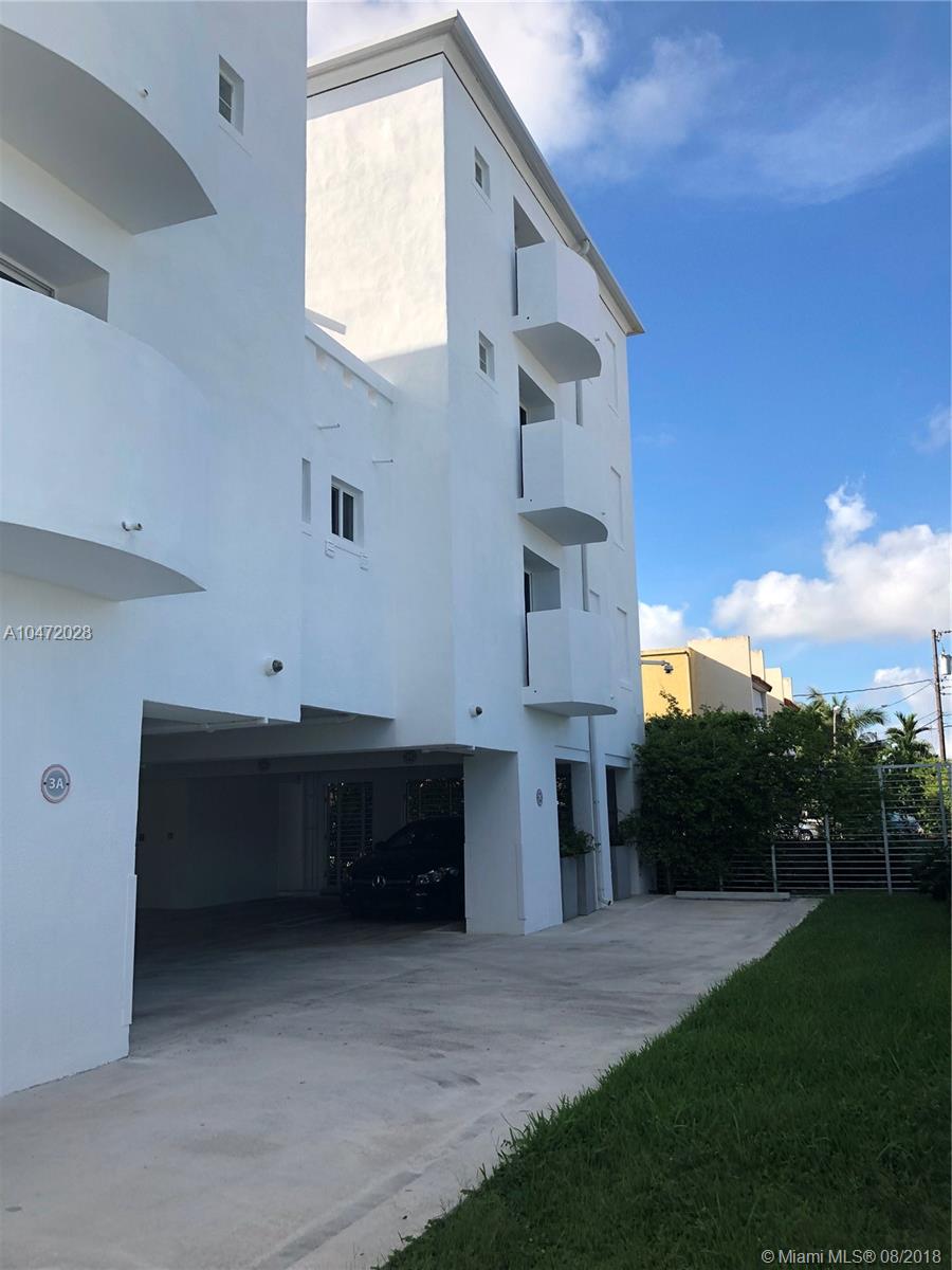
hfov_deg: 48.2
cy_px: 635
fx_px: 1063
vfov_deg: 61.7
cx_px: 476
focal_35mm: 29
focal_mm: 3.99
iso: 20
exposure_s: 1/1548
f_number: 1.8
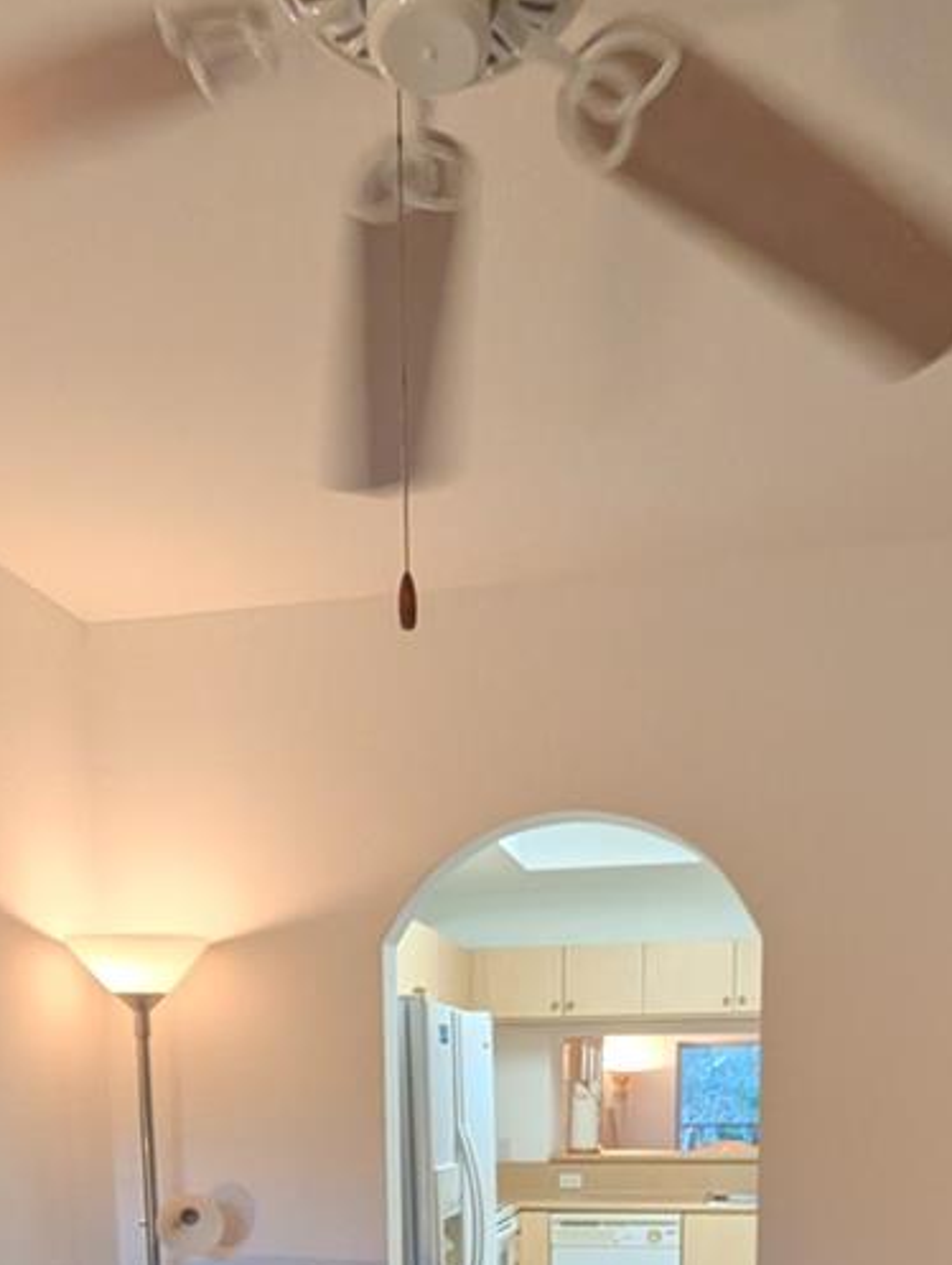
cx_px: 487
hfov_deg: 48.3
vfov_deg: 50.2
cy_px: 1260
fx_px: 1061
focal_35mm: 29
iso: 76
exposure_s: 1/60
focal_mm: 2.02
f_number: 1.7
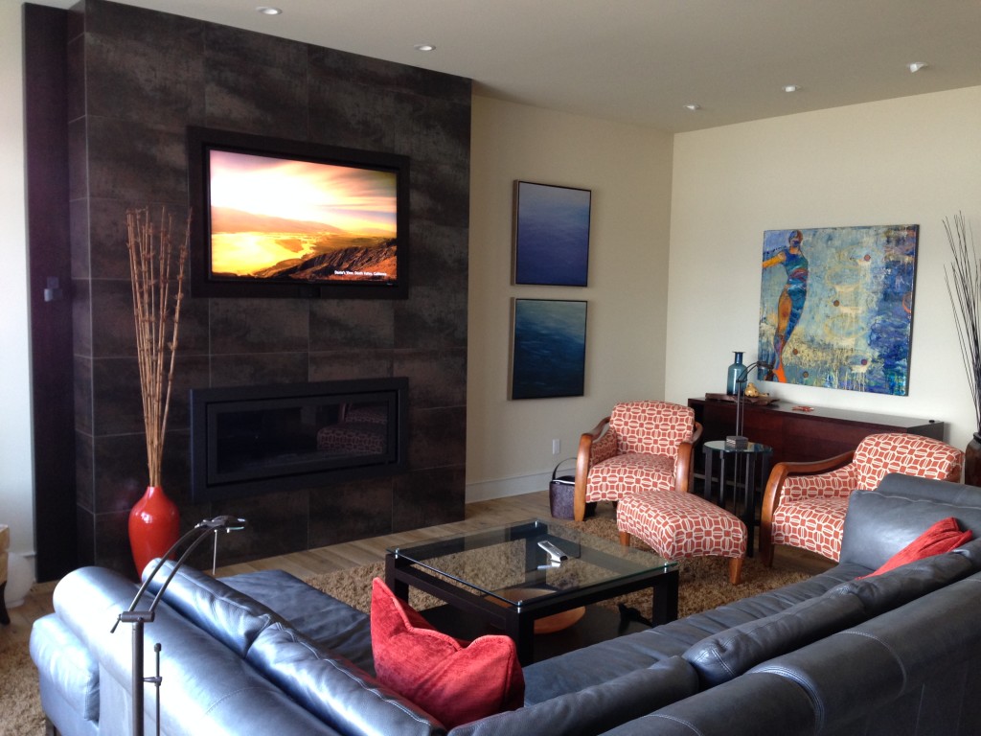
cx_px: 490
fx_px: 935
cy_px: 368
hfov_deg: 55.4
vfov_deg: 42.9
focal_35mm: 33
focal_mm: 4.12
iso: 100
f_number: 2.4
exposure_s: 1/20
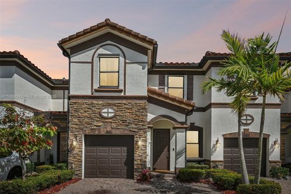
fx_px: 162
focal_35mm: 20
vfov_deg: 61.9
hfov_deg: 84.0
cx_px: 146
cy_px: 97
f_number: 8
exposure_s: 1/500
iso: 100
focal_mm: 20
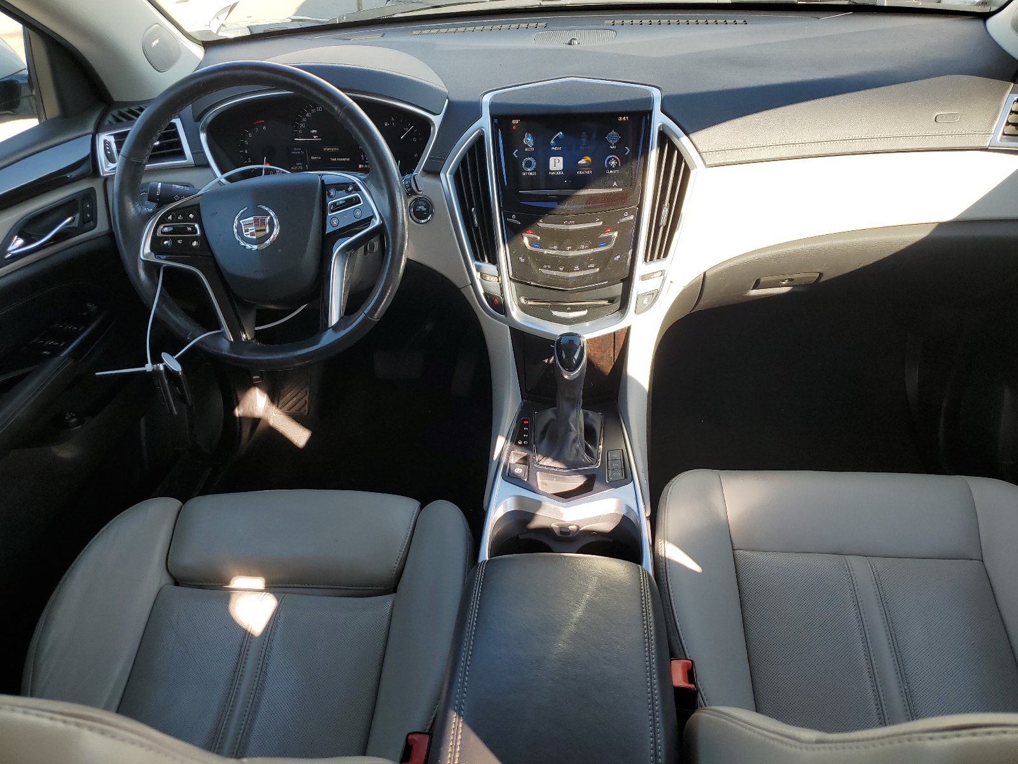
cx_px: 509
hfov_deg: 67.3
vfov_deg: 53.1
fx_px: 765
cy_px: 382
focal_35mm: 26
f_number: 1.5
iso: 50
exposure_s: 1/370
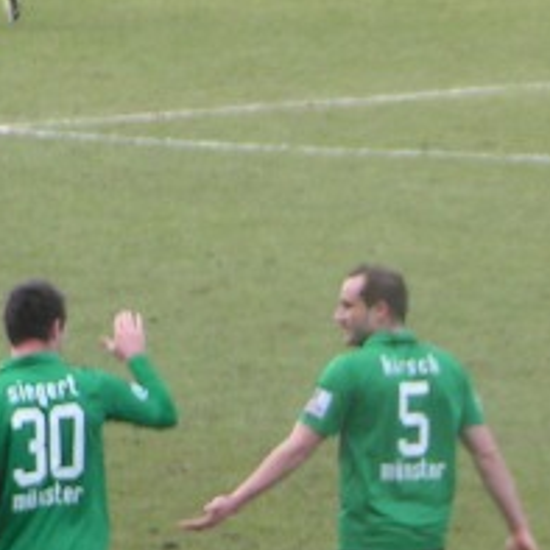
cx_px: 729
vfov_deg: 2.7
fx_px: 11594
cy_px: 458
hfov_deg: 2.7
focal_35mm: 645
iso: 50
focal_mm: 27.5
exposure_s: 1/200
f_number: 3.5
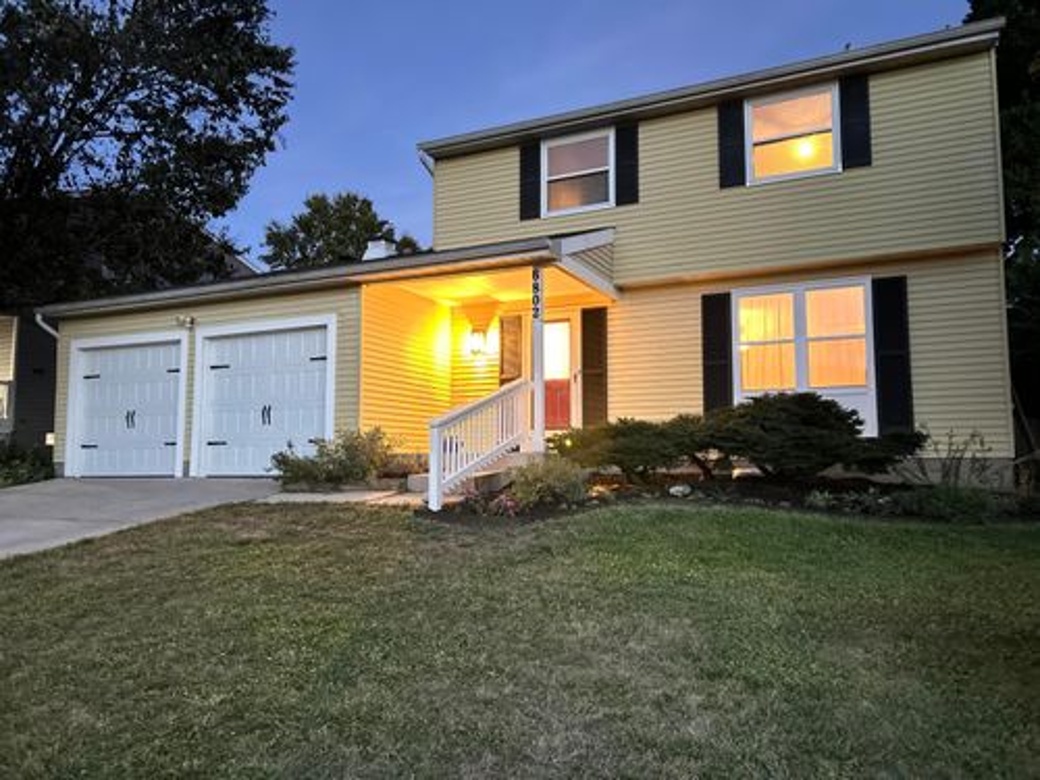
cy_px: 390
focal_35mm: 26
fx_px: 781
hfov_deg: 67.3
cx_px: 520
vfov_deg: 53.1
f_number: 1.5
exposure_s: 1/15
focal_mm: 5.7
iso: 2000
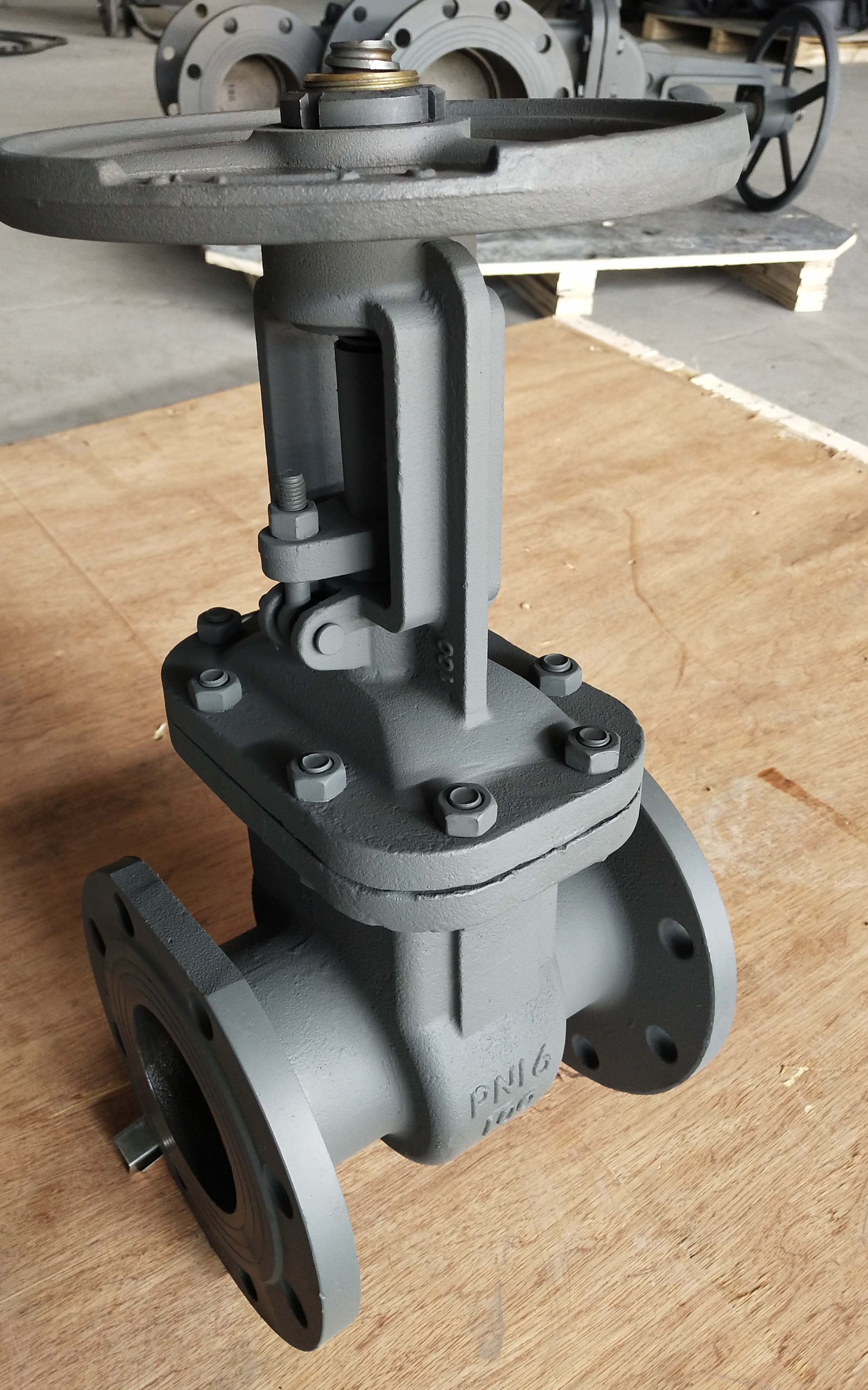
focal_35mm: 32
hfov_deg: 39.4
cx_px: 397
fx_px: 1211
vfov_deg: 59.7
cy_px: 693
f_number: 1.8
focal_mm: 3.95
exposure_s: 1/100
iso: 233
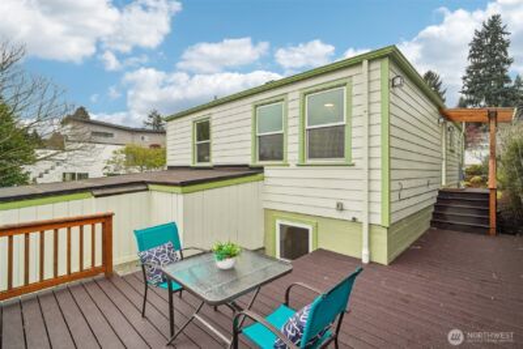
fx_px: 233
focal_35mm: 16
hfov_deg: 96.7
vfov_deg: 73.8
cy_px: 174
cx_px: 262
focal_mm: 16
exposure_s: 1/640
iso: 1600
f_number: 8
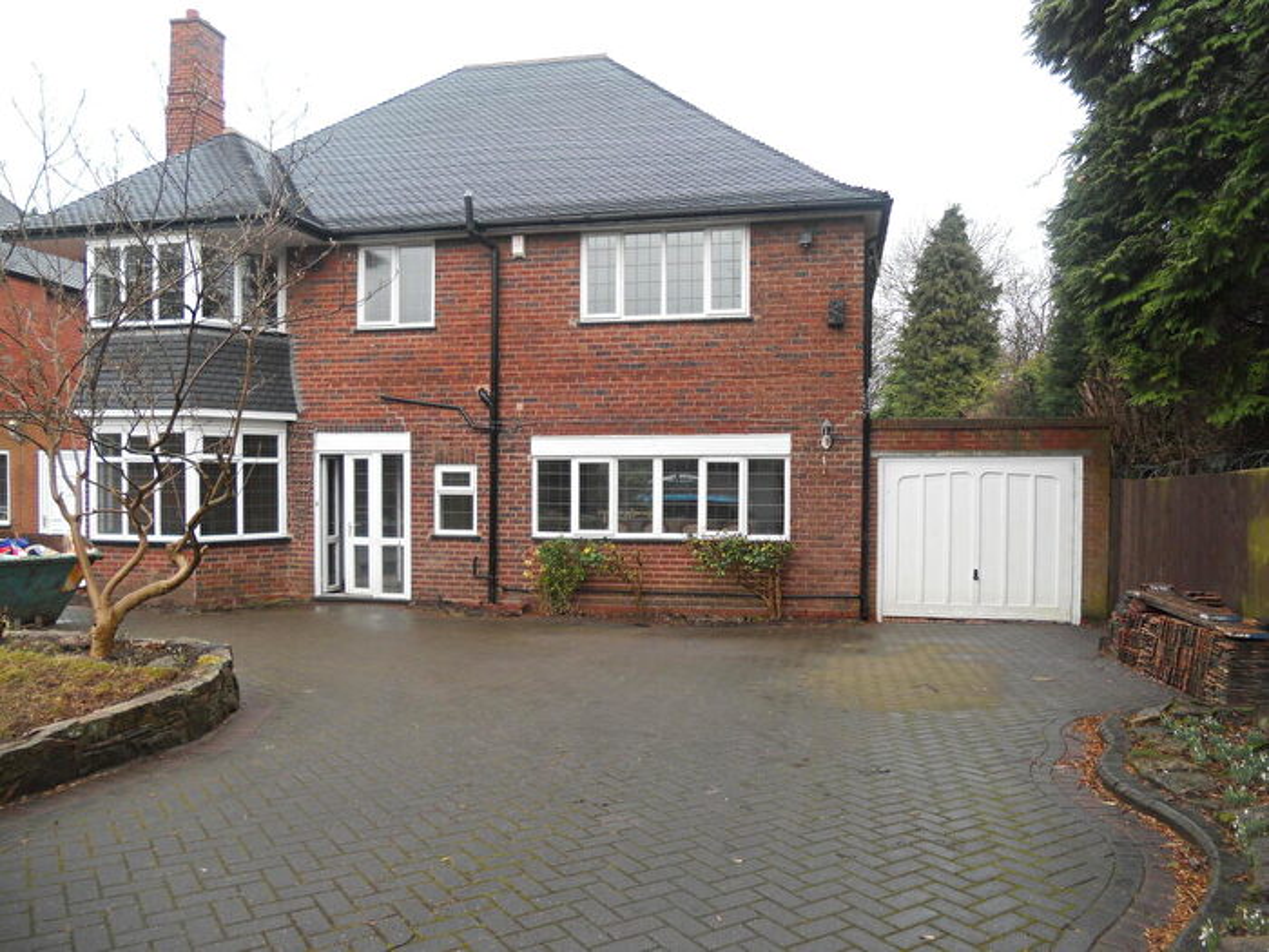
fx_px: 990
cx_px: 634
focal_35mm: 27
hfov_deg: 65.3
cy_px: 476
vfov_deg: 51.4
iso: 80
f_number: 3.2
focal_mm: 4.9
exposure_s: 1/80
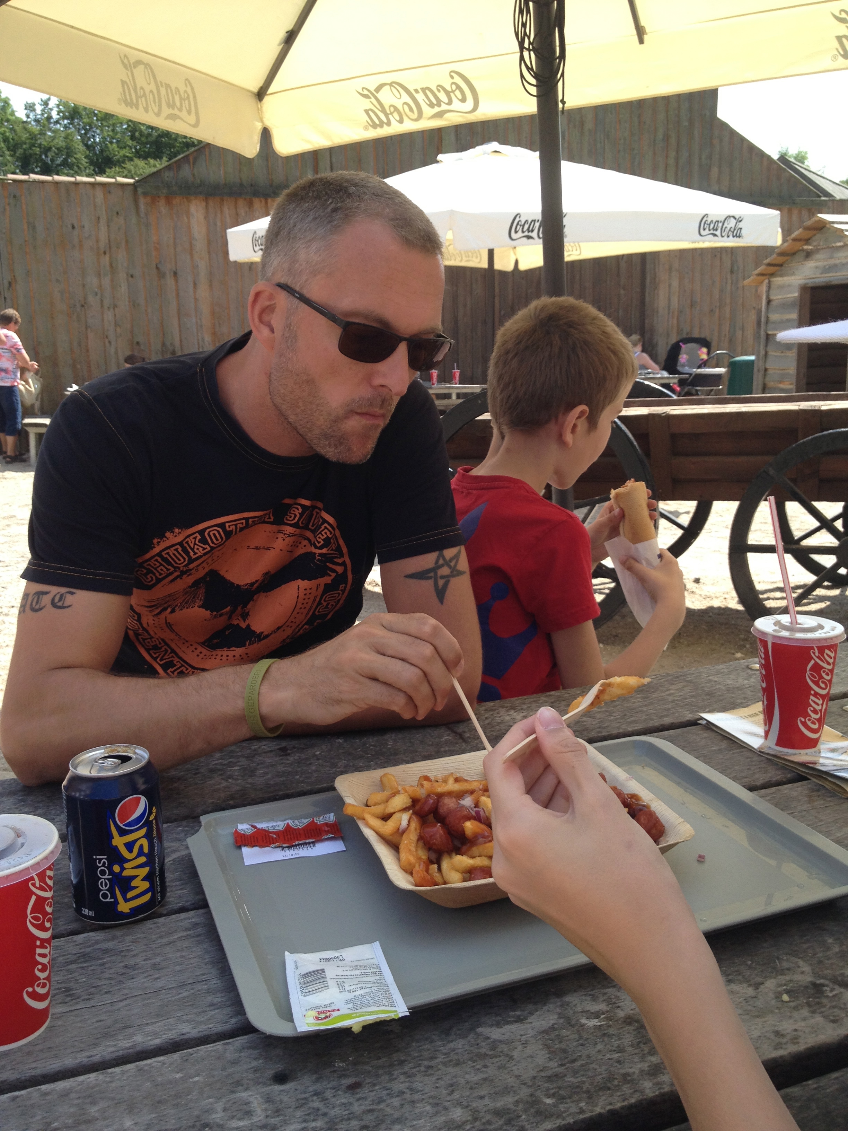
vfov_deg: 52.6
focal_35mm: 35
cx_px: 424
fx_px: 1143
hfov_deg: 40.7
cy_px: 566
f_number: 2.4
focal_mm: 4.28
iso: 50
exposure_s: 1/536
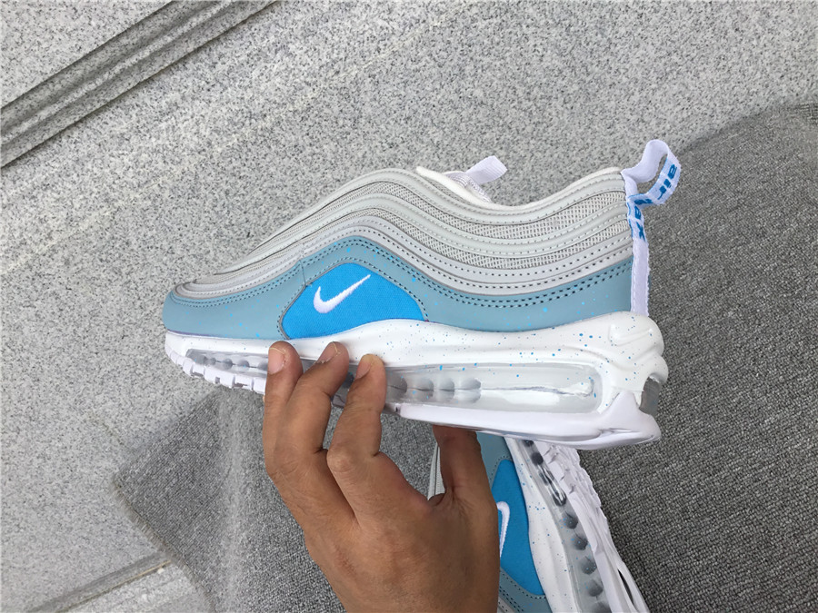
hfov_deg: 58.4
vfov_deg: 45.4
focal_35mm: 31
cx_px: 409
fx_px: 733
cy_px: 306
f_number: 2.4
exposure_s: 1/359
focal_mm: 3.3
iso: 25
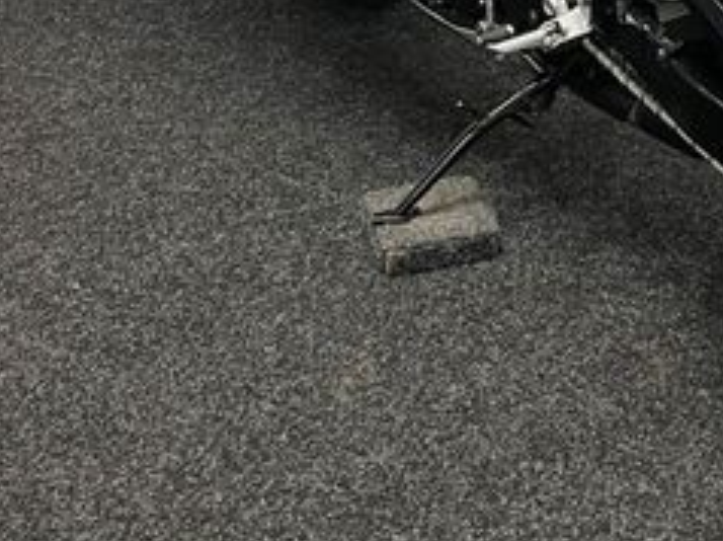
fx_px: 1461
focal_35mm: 70
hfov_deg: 27.1
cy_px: -103
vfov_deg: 19.7
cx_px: 611
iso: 100
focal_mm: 5.1
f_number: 1.6
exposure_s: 1/50
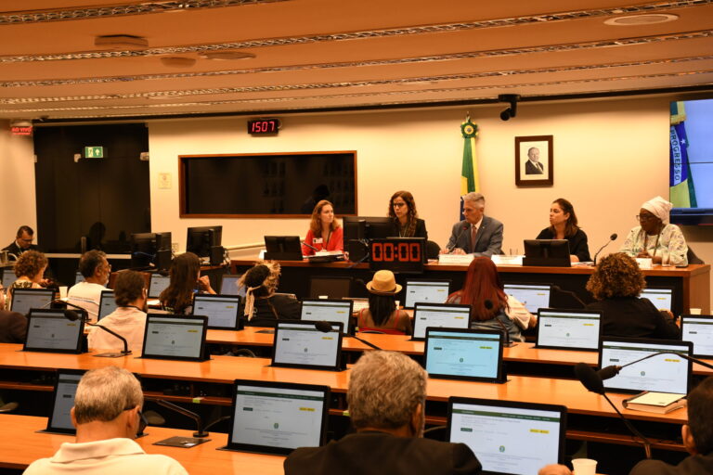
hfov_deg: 35.1
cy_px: 238
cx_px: 356
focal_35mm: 57
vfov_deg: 23.8
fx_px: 1129
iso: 1000
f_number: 6.3
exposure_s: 1/60
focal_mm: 38
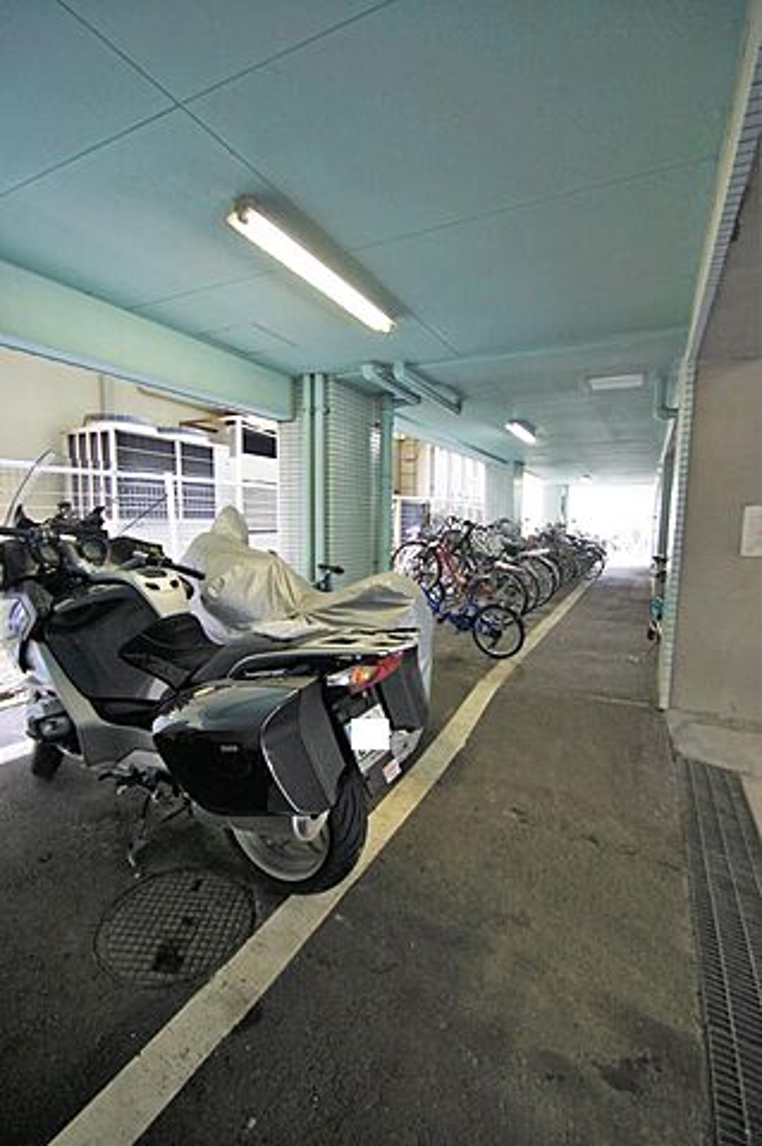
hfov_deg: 77.2
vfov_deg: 100.4
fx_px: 477
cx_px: 381
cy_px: 573
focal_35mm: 15
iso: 400
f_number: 3.5
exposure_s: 1/30
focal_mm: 10
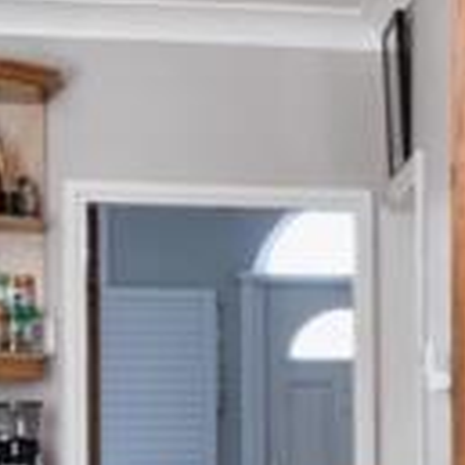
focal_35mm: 108
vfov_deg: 15.8
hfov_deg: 15.3
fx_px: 1641
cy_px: 472
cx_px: 620
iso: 400
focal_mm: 16
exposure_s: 1/20
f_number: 7.1
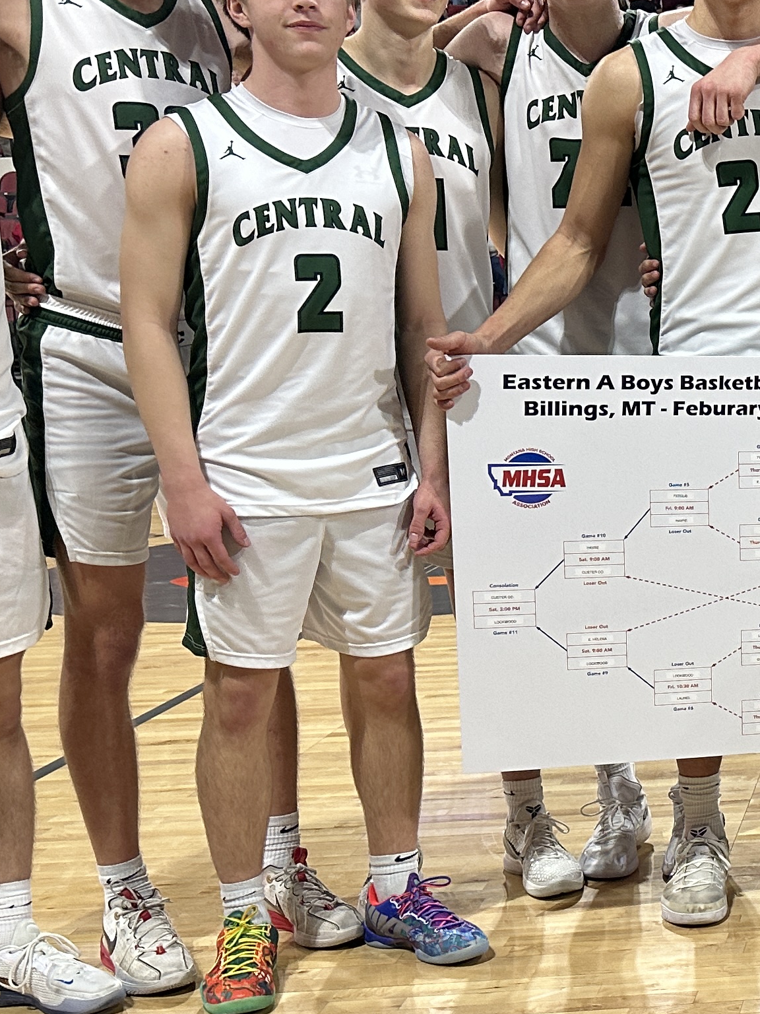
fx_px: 1844
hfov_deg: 20.5
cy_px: 559
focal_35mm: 63
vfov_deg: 30.7
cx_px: 1088
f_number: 1.78
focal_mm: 6.86
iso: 200
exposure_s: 1/120
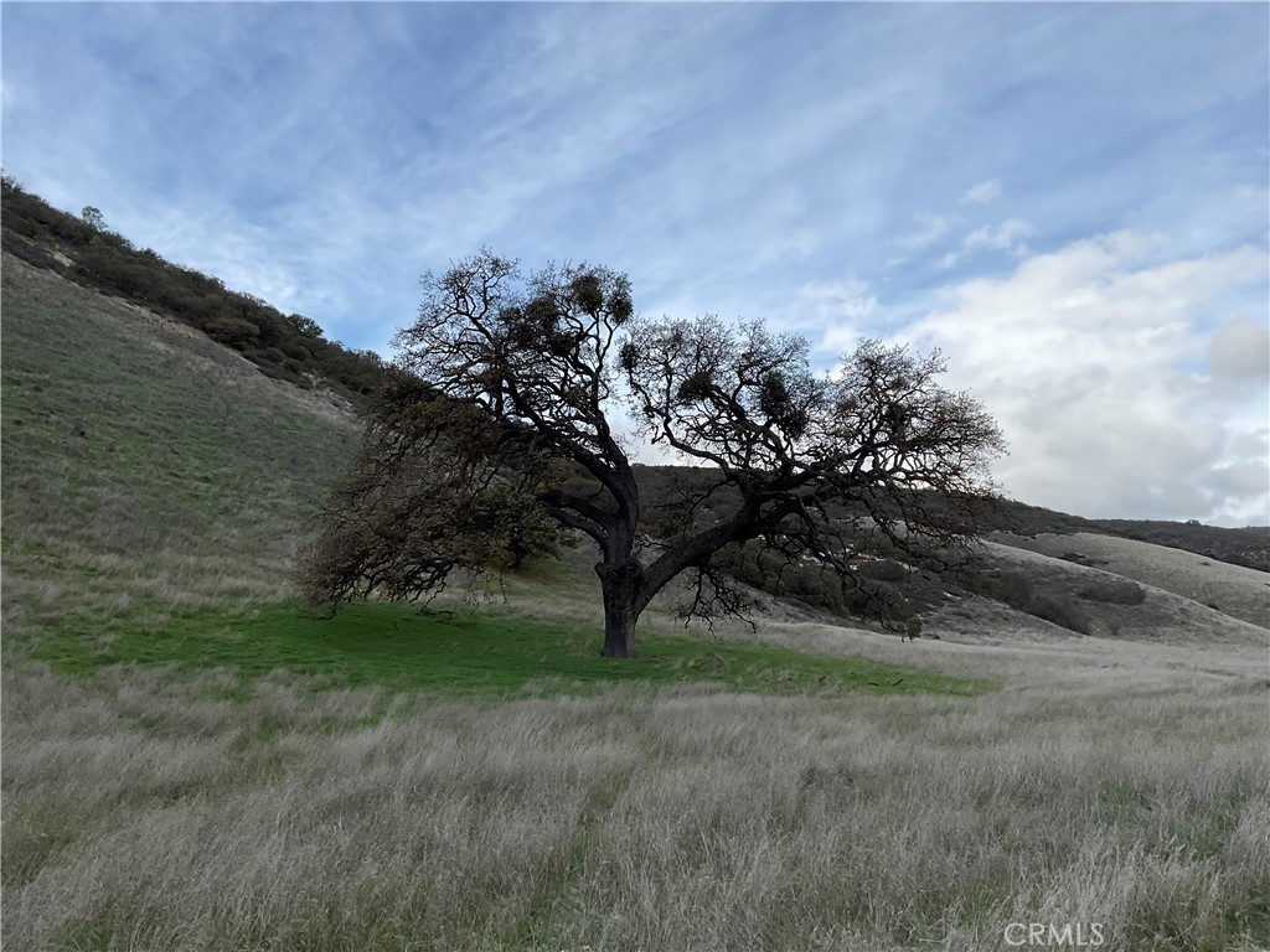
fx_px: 1064
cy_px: 476
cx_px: 635
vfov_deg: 48.2
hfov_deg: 61.7
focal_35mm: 29
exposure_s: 1/1577
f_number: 1.8
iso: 16
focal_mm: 3
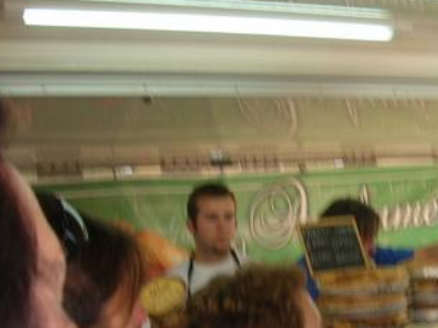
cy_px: 285
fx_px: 936
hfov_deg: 26.0
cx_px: 334
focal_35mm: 74
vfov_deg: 19.6
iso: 50
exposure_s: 1/46.3
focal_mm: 5.8
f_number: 2.8
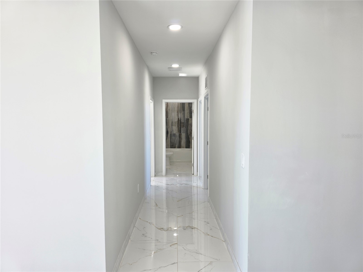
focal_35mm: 23
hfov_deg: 73.9
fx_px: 241
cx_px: 182
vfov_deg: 58.9
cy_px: 136
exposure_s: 1/120
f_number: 1.7
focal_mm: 6.3
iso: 50
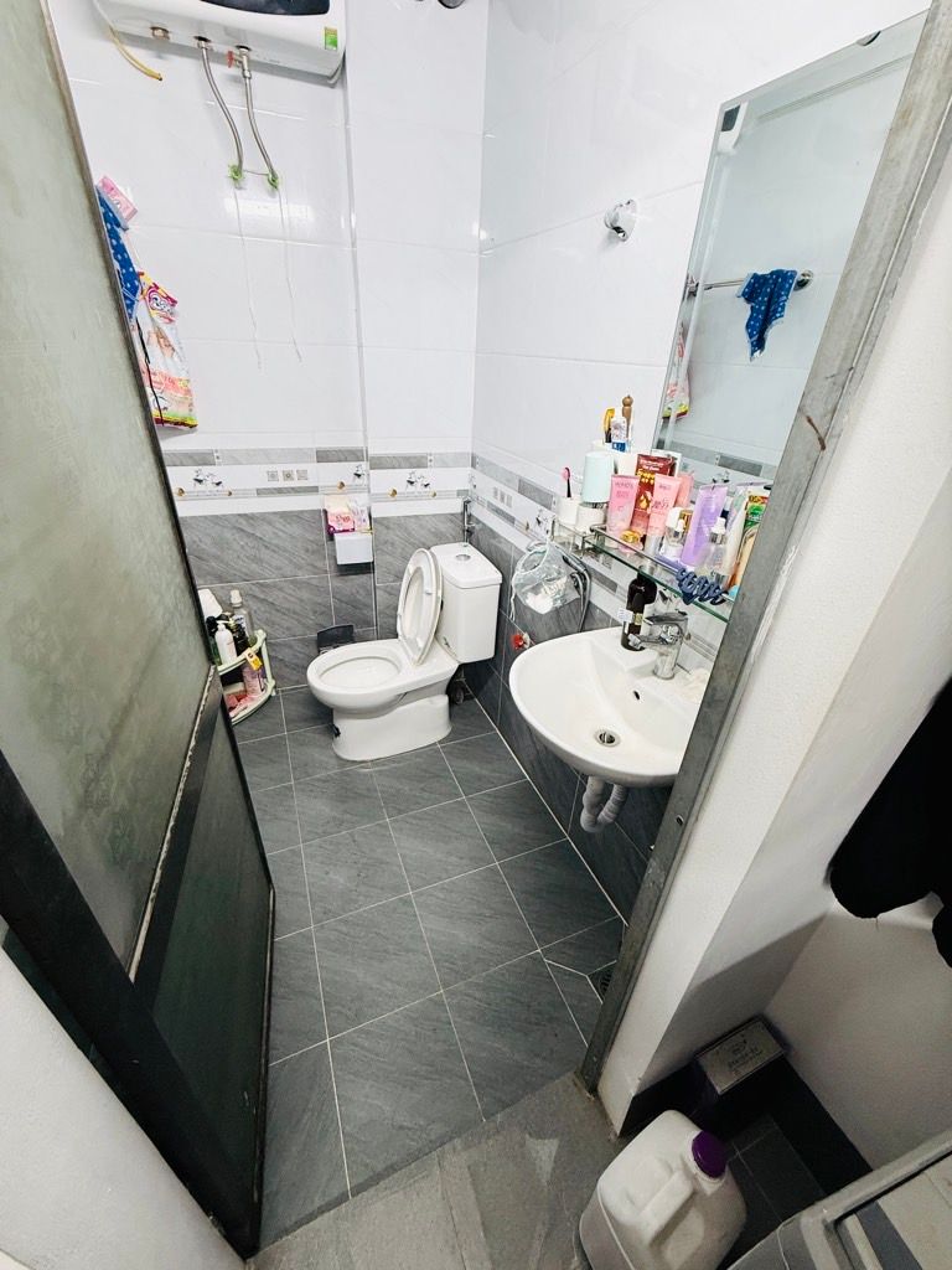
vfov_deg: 102.1
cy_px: 635
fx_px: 513
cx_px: 476
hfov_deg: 85.7
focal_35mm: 14
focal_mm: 2.22
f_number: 2.2
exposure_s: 1/100
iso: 200
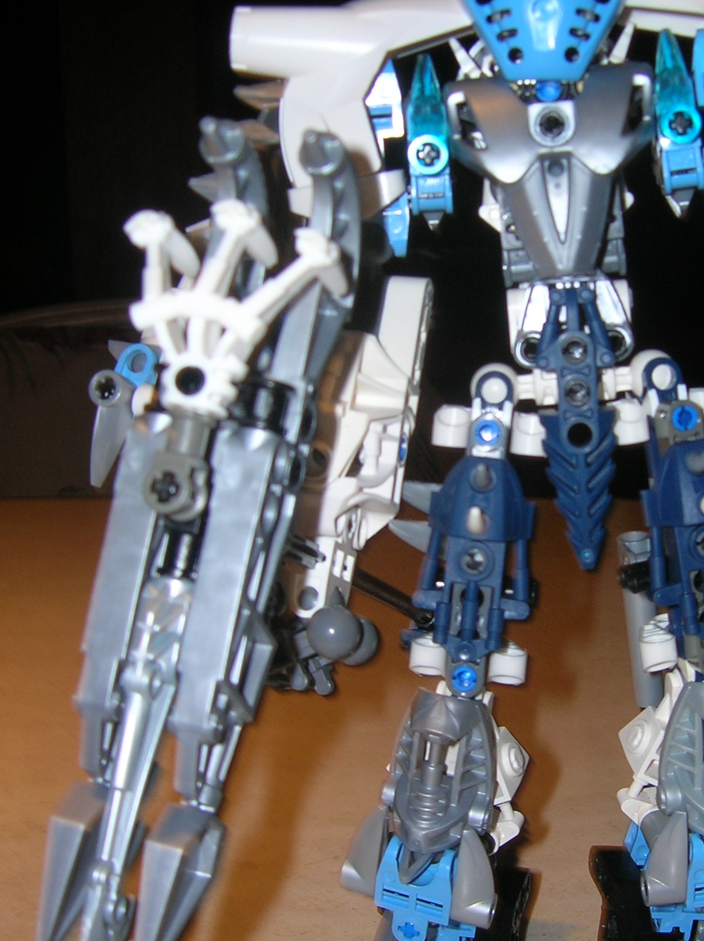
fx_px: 1358
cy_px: 500
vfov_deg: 38.2
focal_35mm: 50
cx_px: 497
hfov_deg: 28.8
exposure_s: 1/60.1
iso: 50
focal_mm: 5.7
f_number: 2.9
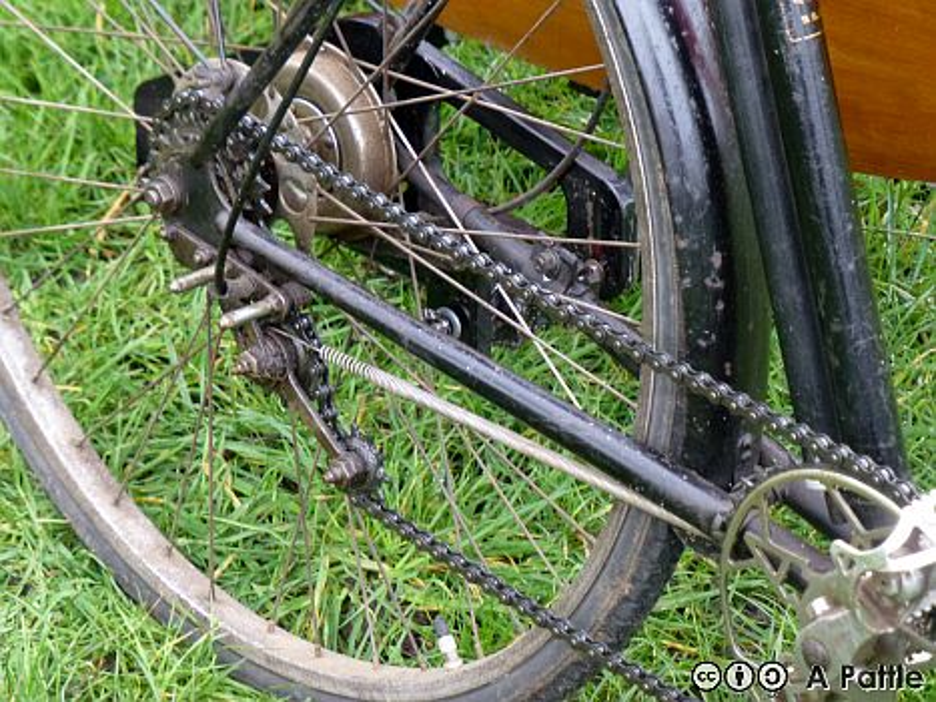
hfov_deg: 12.8
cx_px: 468
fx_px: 4163
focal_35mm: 154
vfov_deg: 9.6
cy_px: 351
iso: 400
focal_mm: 27.6
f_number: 5.4
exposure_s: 1/50
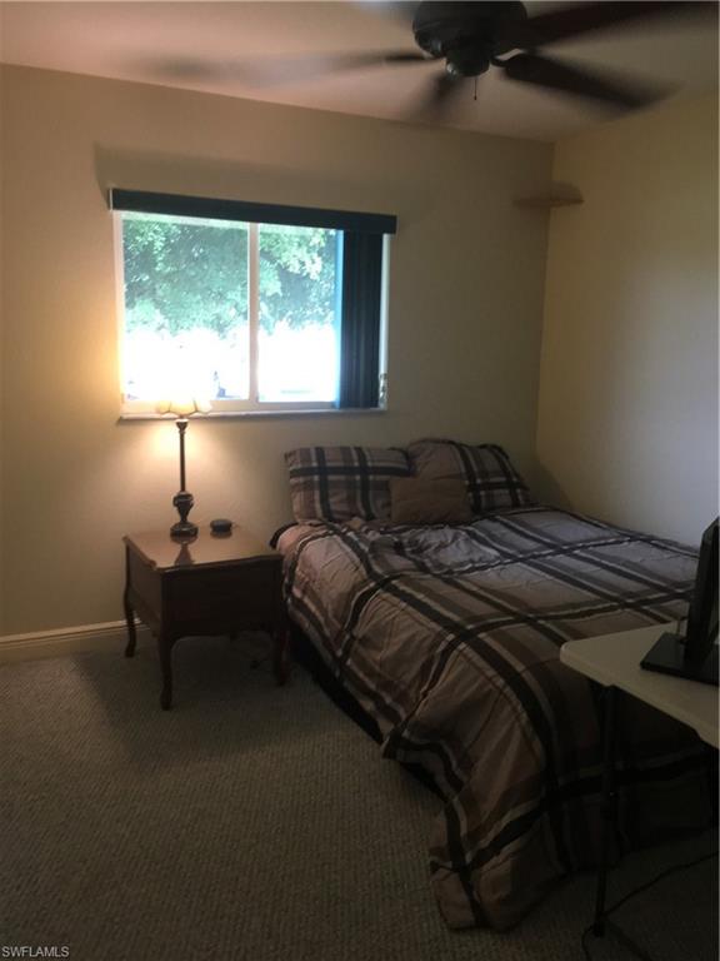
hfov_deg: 48.2
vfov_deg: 61.7
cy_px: 480
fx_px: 804
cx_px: 360
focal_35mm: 29
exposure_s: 1/30
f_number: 2.2
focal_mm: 4.15
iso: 200
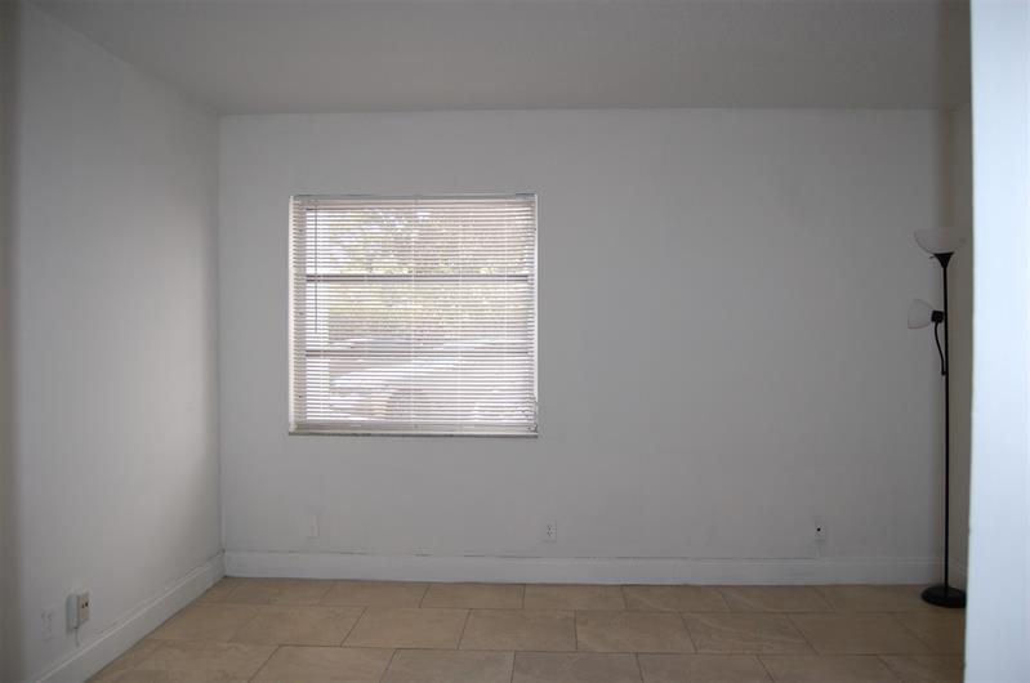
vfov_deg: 47.8
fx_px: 771
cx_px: 515
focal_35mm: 27
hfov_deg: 67.5
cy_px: 342
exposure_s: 1/125
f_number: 3.5
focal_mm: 18
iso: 400
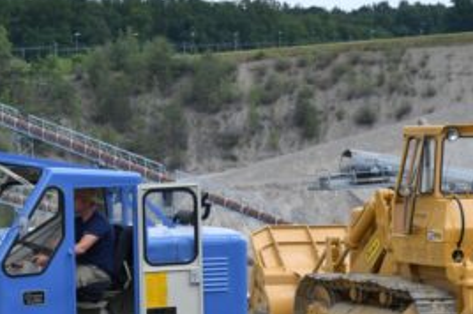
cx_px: -109
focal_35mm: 198
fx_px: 2598
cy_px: 273
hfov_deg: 10.2
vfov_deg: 6.9
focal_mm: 78
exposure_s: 1/250
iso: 200
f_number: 8
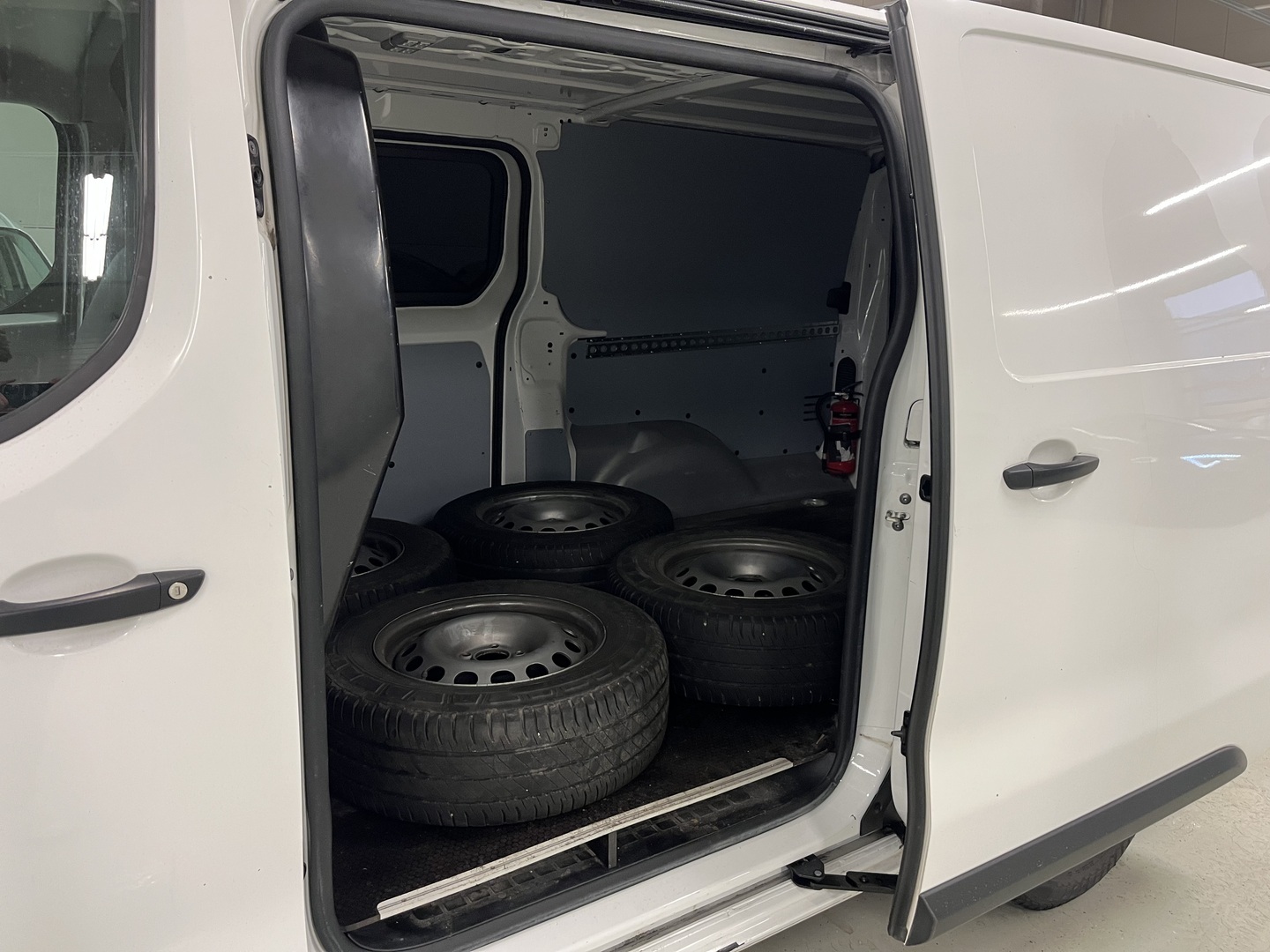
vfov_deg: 53.1
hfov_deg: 67.3
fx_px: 954
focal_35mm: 26
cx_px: 635
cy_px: 476
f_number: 1.6
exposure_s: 1/50
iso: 125
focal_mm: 5.1
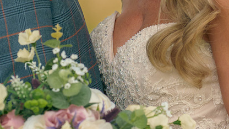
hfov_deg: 3.3
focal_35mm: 653
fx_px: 3965
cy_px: 23
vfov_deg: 1.9
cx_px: 159
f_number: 2.8
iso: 100
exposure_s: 1/1250
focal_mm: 135
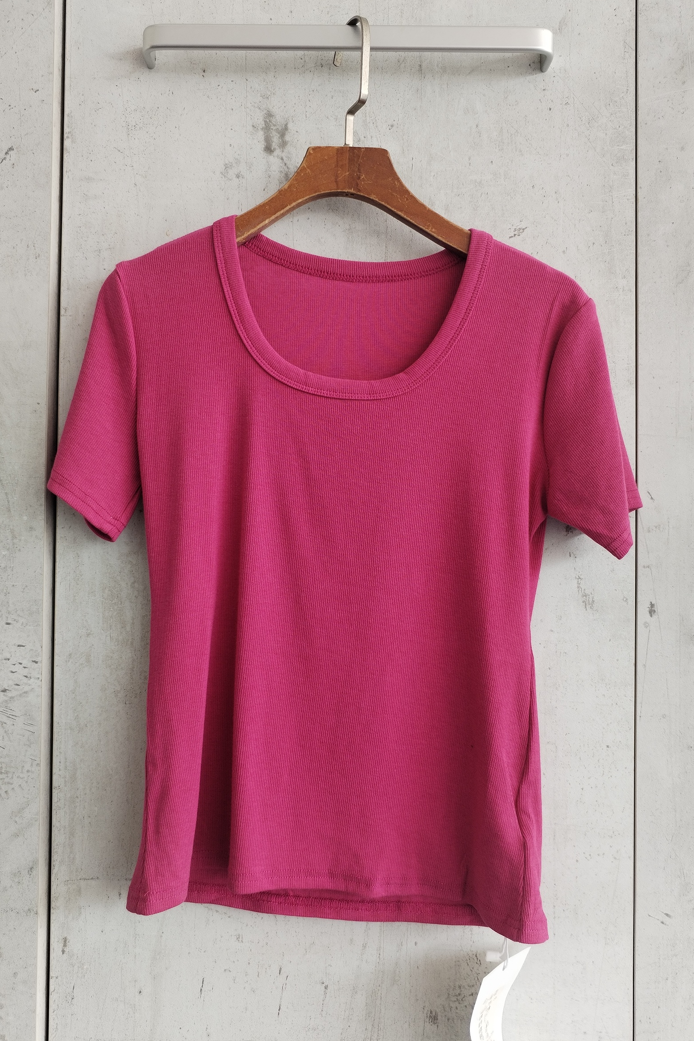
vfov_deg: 60.3
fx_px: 896
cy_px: 513
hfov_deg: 42.3
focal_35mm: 31
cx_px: 335
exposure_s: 1/100
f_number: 1.8
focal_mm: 4.75
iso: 133
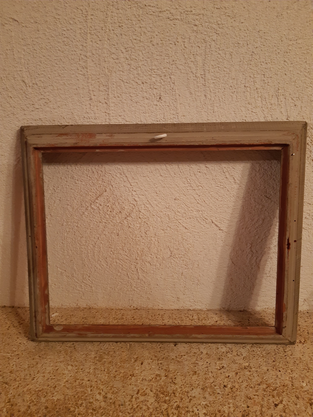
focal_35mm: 26
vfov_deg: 67.3
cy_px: 208
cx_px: 156
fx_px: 313
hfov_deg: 53.1
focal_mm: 3.92
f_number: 1.7
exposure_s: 1/25
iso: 320
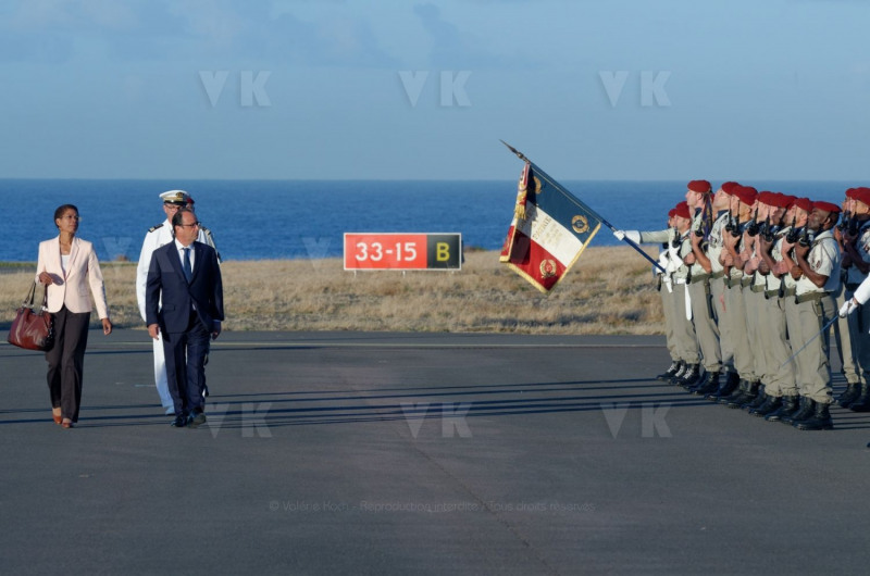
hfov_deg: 7.4
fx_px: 6693
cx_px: 435
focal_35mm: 278
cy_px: 288
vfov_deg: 4.9
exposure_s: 1/500
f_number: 8
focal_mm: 185
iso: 250
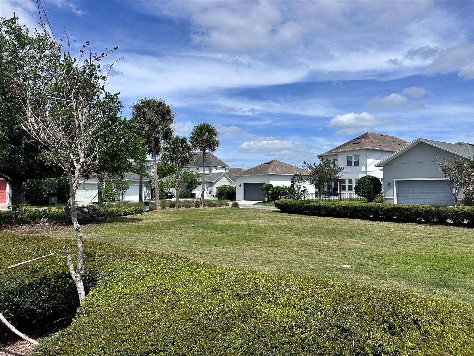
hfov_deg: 71.6
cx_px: 237
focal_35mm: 24
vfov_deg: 56.8
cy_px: 178
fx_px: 329
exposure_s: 1/6623
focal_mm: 6.86
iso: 80
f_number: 1.78
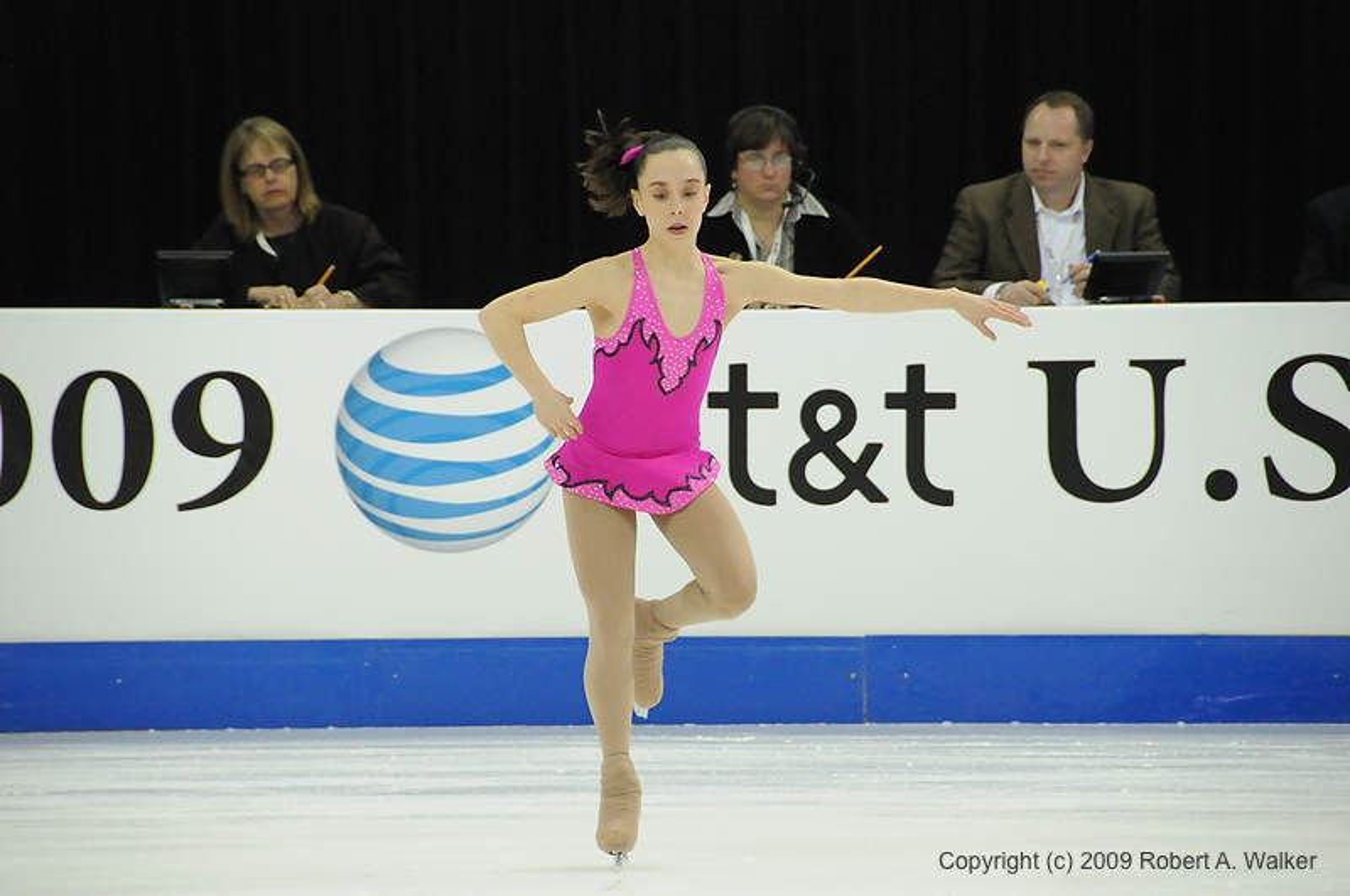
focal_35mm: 300
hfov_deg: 6.9
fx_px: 11234
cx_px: 675
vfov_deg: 4.6
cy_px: 448
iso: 3200
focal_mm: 200
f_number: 5.6
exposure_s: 1/640
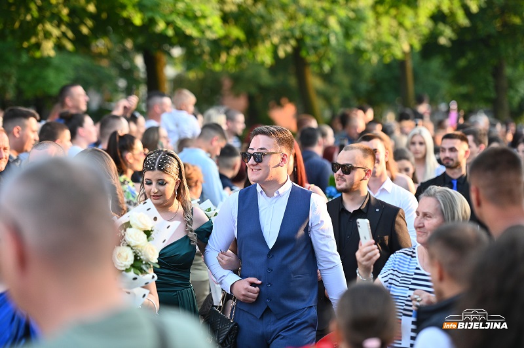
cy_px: 174
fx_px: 1963
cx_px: 262
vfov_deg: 10.1
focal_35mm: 135
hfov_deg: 15.2
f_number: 2.8
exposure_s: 1/1000
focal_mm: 135
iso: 800
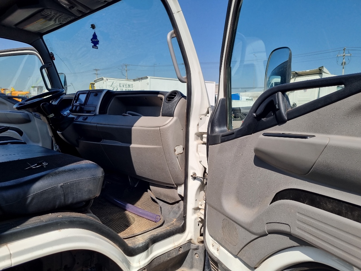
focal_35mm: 26
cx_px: 180
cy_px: 136
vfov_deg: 53.1
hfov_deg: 67.3
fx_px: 271
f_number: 1.8
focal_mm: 5.4
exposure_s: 1/2320
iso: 50
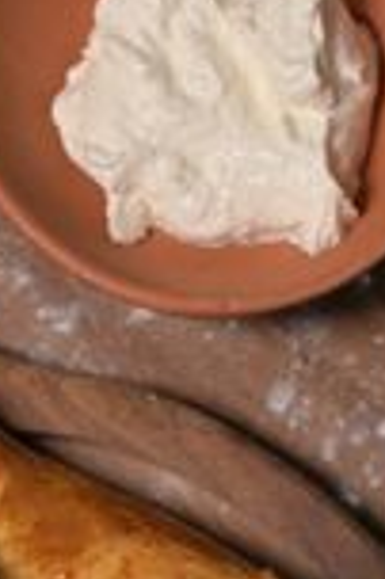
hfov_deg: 8.3
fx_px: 2662
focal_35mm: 166
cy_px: 827
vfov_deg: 11.9
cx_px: 187
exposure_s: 1/250
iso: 100
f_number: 2.8
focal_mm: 35
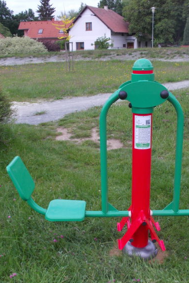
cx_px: 102
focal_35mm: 41
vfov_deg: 47.4
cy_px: 143
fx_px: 323
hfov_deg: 32.6
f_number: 3.3
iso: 80
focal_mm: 4.1
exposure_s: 1/400
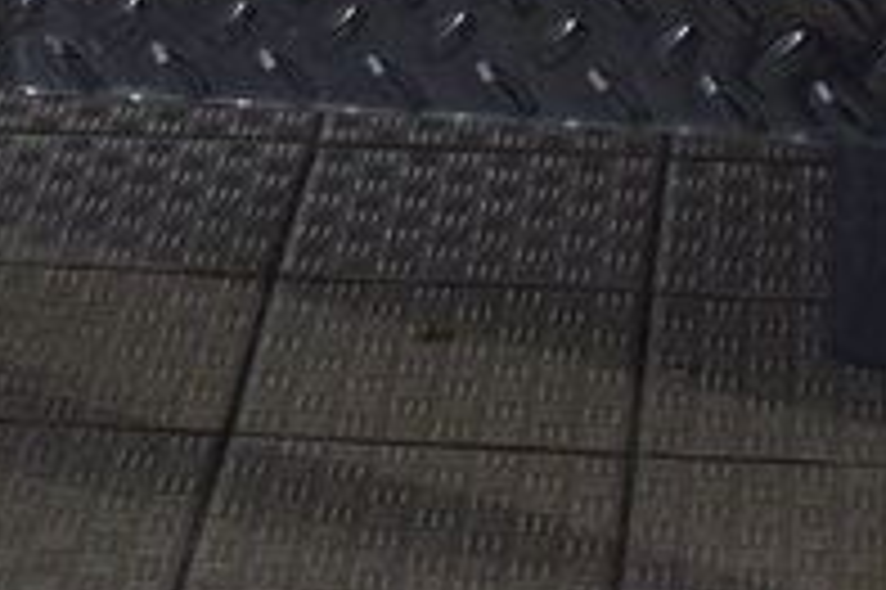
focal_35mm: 187
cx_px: -459
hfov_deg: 10.6
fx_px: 4598
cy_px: -763
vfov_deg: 7.0
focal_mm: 24
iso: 1000
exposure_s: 1/15
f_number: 6.3
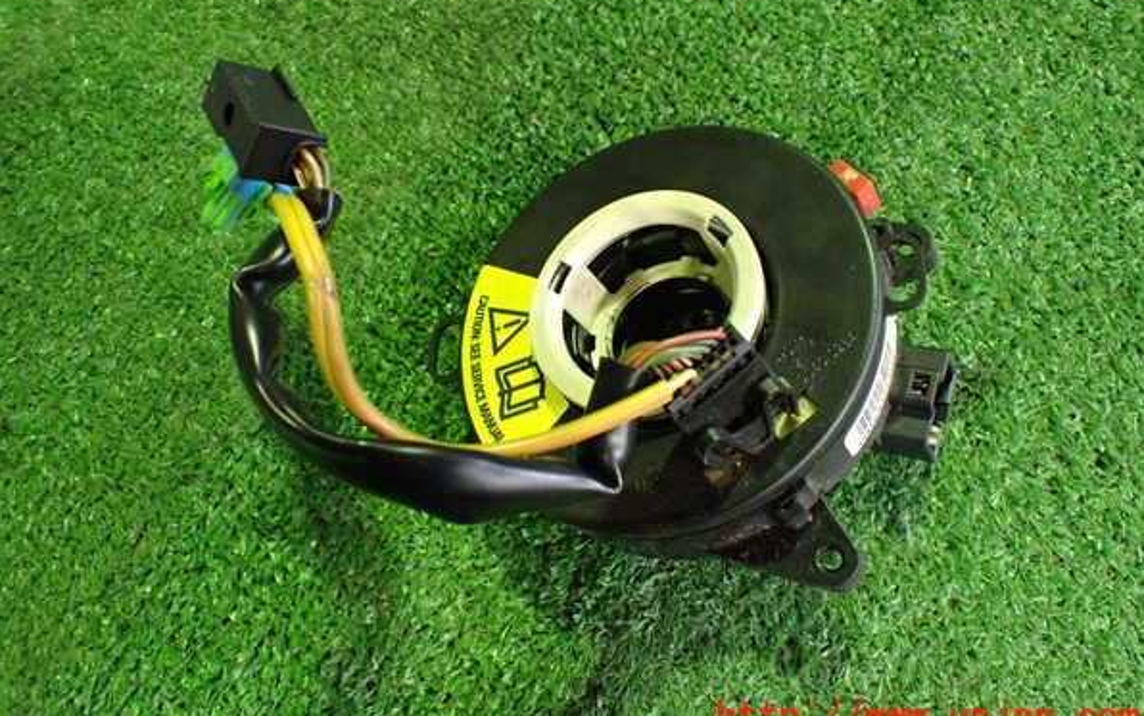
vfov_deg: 39.4
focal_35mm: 32
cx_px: 574
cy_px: 311
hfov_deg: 59.6
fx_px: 998
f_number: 2.3
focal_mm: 5.4
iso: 800
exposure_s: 1/50
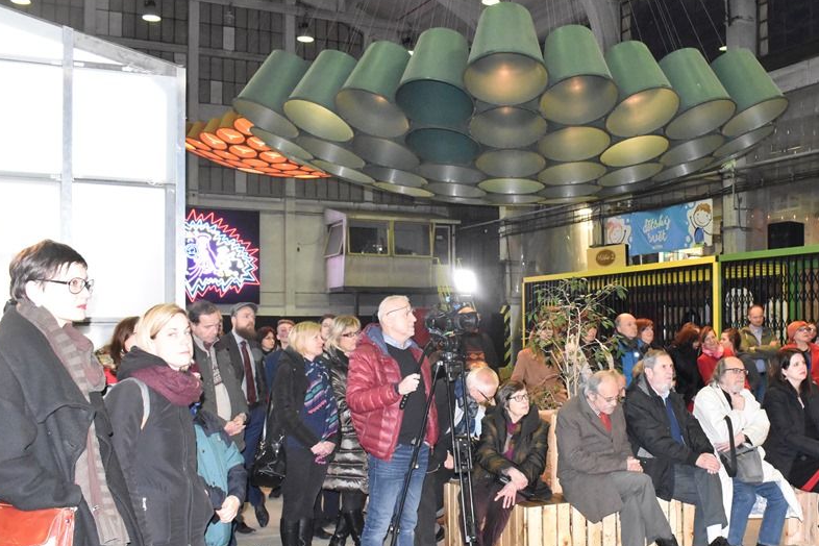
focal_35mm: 43
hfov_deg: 45.0
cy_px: 341
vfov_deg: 31.1
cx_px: 521
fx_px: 978
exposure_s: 1/60
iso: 6400
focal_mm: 22
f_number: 8
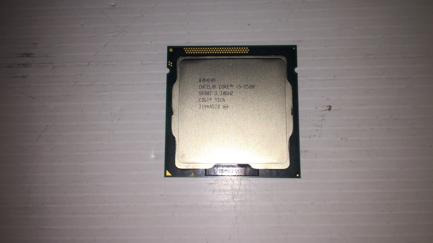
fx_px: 367
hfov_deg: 61.0
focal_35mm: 32
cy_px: 91
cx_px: 214
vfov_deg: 36.5
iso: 32
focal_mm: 4.15
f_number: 2.2
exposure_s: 1/842
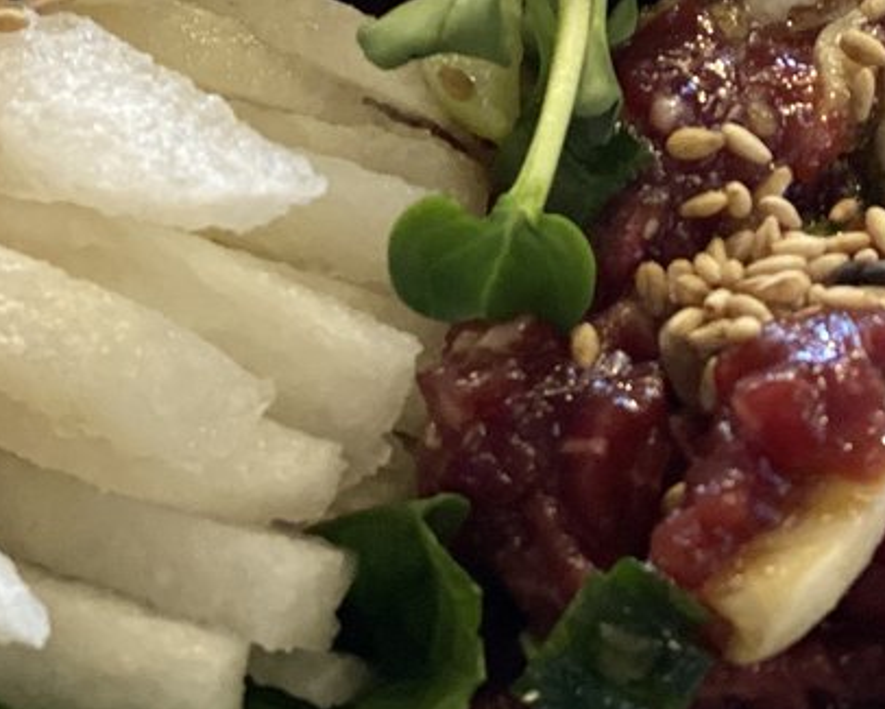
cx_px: 477
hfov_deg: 9.7
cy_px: -301
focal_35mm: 200
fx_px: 5240
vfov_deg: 7.6
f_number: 2
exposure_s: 1/40
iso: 250
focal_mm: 6
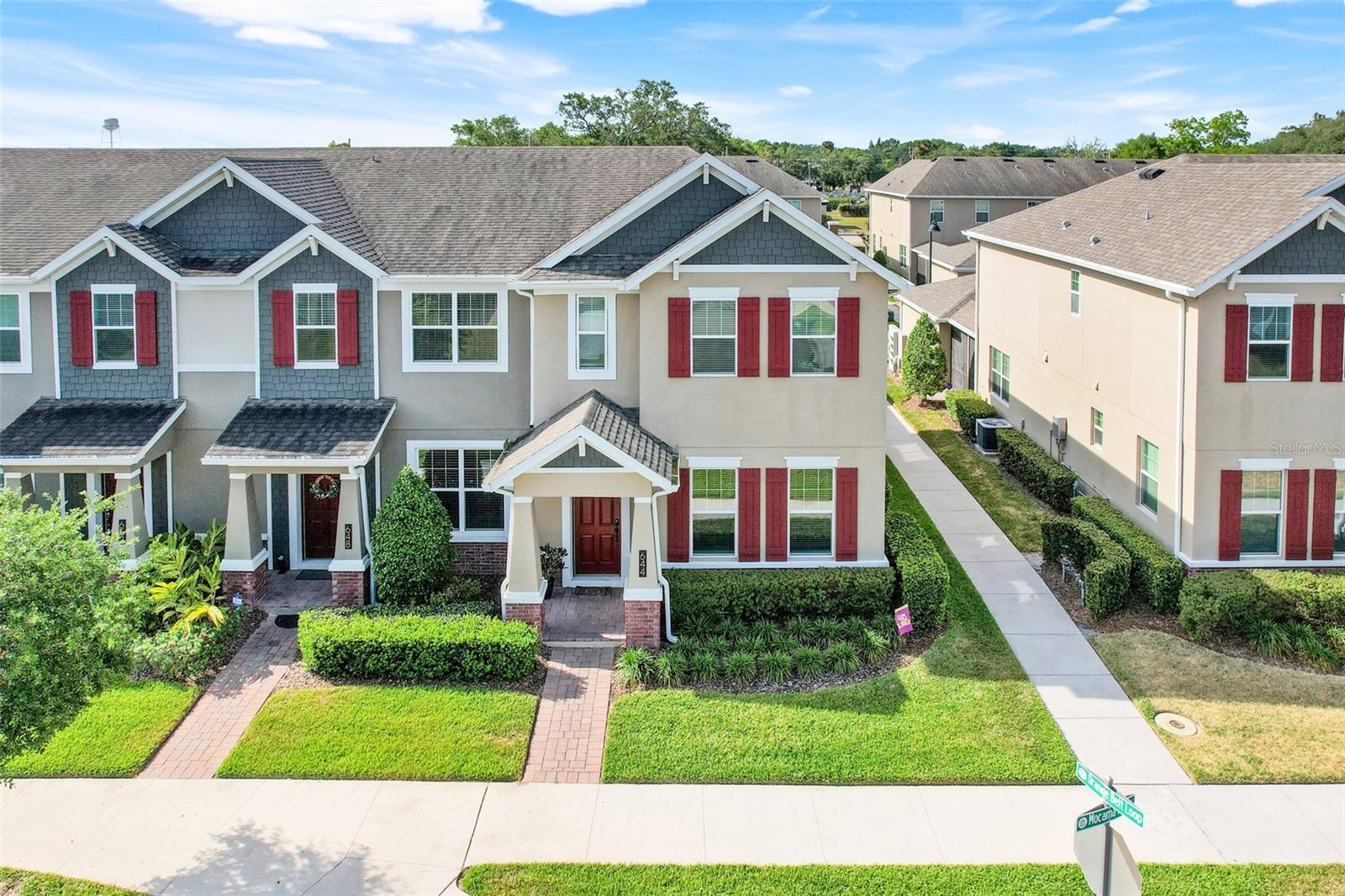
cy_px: 448
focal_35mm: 22
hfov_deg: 78.6
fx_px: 822
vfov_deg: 57.2
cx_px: 672
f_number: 2.8
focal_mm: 8.38
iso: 100
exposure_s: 1/350
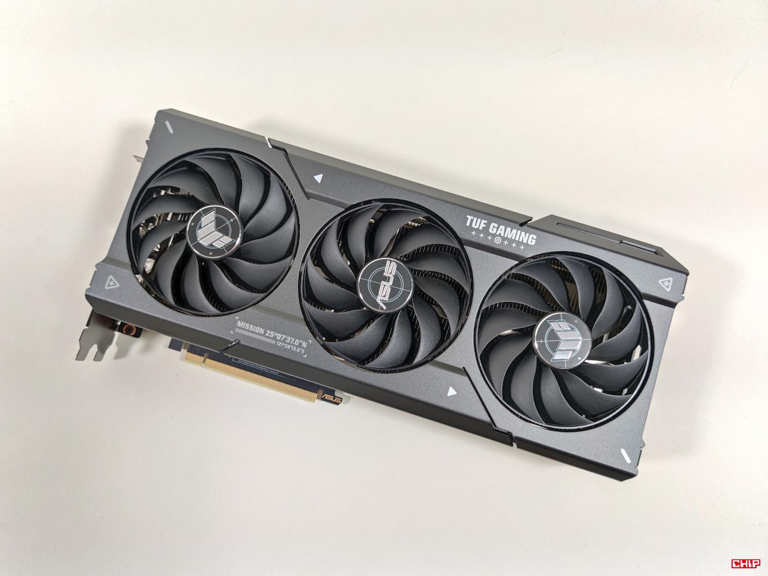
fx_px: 532
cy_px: 288
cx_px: 384
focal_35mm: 24
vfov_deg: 56.8
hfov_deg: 71.6
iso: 312
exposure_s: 1/33
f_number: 1.85
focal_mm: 6.78
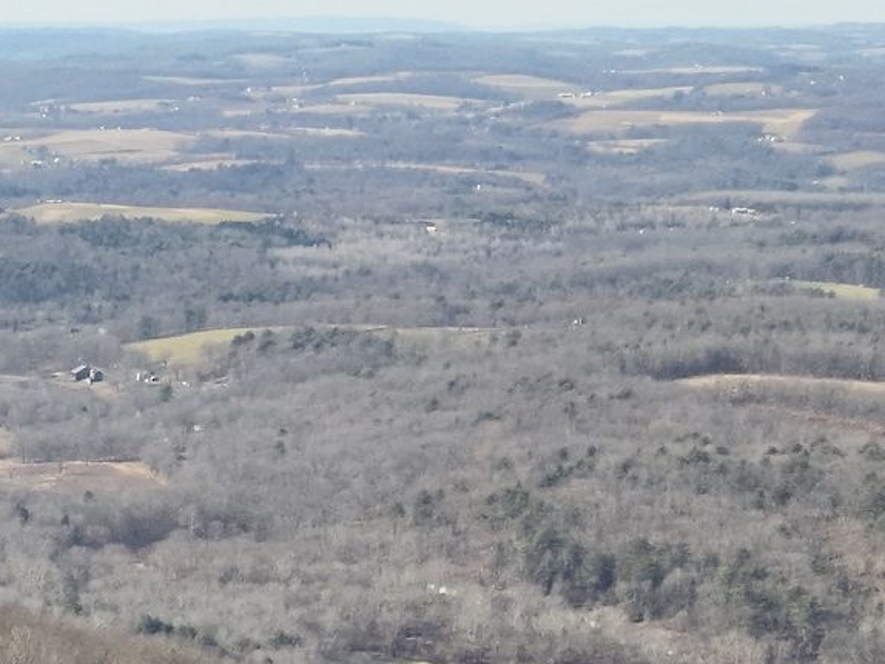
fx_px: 2737
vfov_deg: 13.1
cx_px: -422
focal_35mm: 107
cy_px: 998
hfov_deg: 16.8
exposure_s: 1/725
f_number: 2.8
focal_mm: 4.4
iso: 100
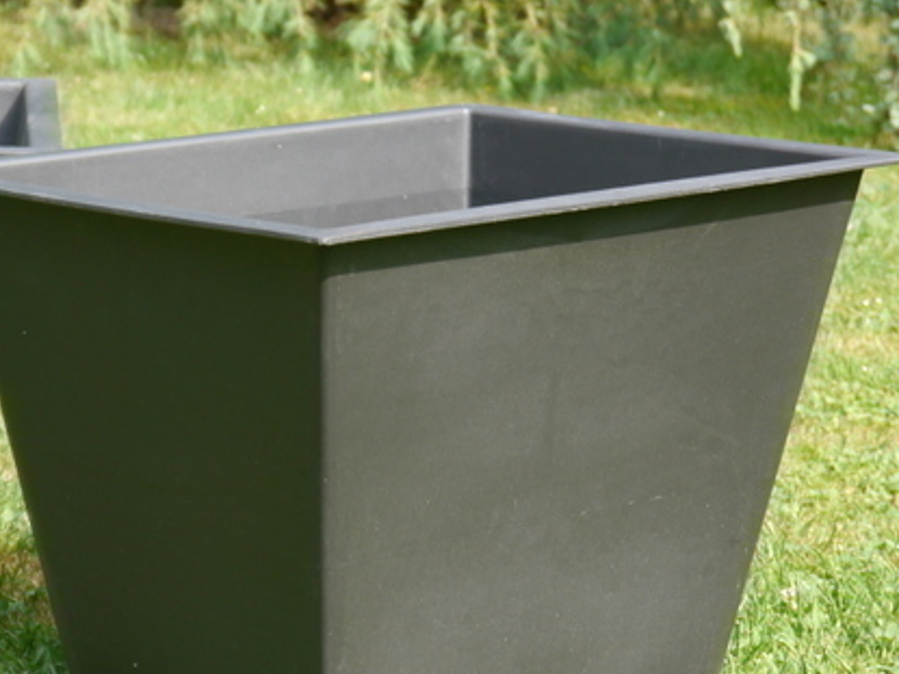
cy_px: 353
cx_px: 78
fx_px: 4206
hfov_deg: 12.1
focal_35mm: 162
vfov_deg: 9.2
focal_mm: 42
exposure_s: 1/125
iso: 160
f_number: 5.6
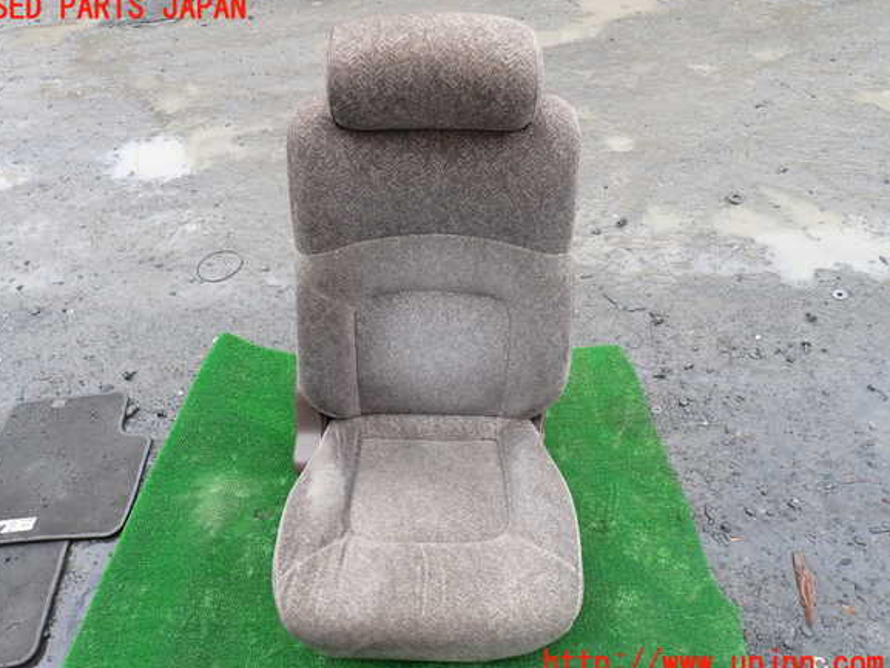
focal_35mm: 26
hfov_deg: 67.3
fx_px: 669
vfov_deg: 53.1
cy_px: 336
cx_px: 429
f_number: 2.8
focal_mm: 4.5
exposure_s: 1/160
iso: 100
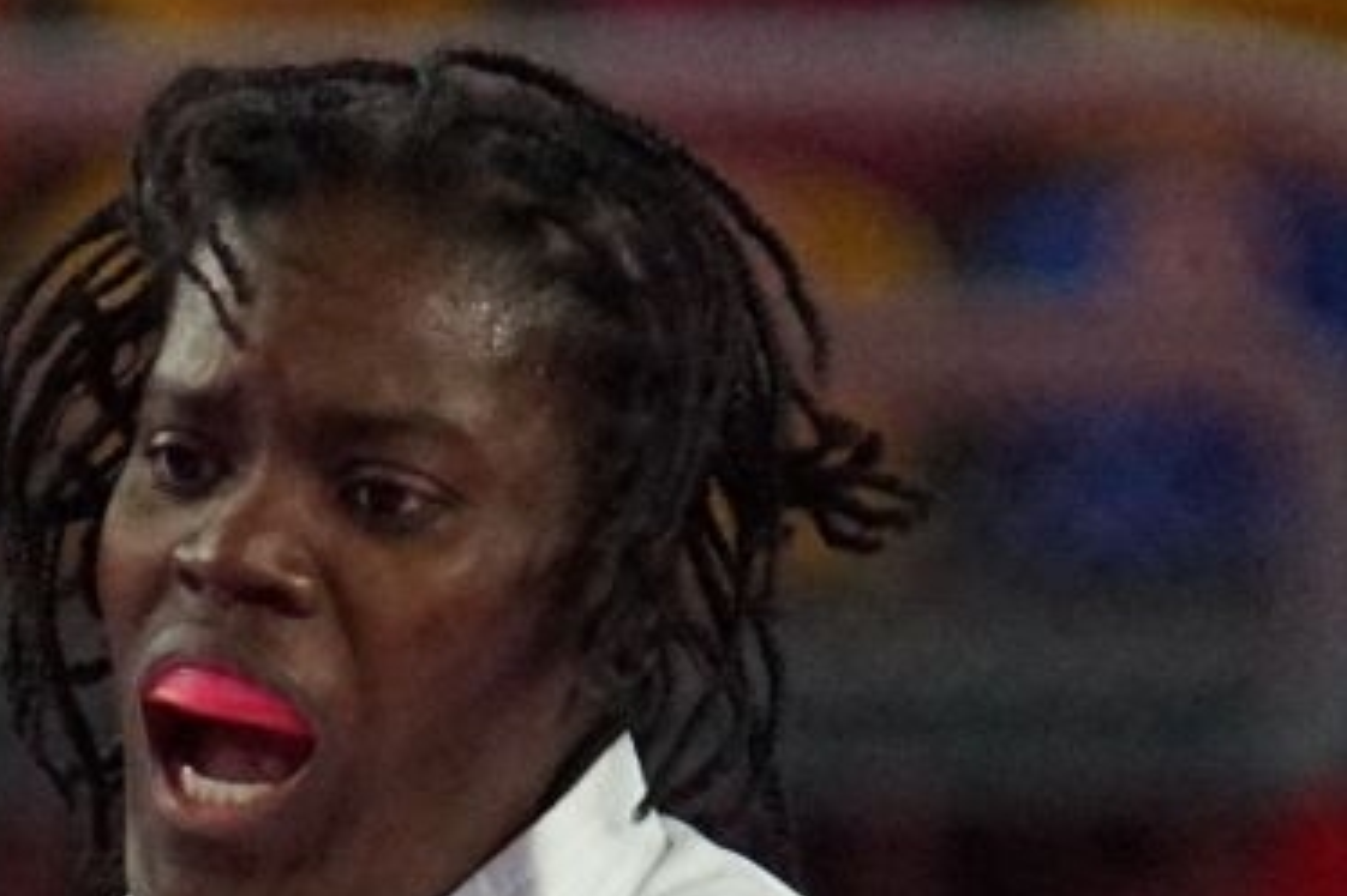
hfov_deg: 1.9
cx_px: -612
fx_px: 40502
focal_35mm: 1083
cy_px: 1742
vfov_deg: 1.3
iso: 3200
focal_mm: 150
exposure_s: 1/2000
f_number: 2.8
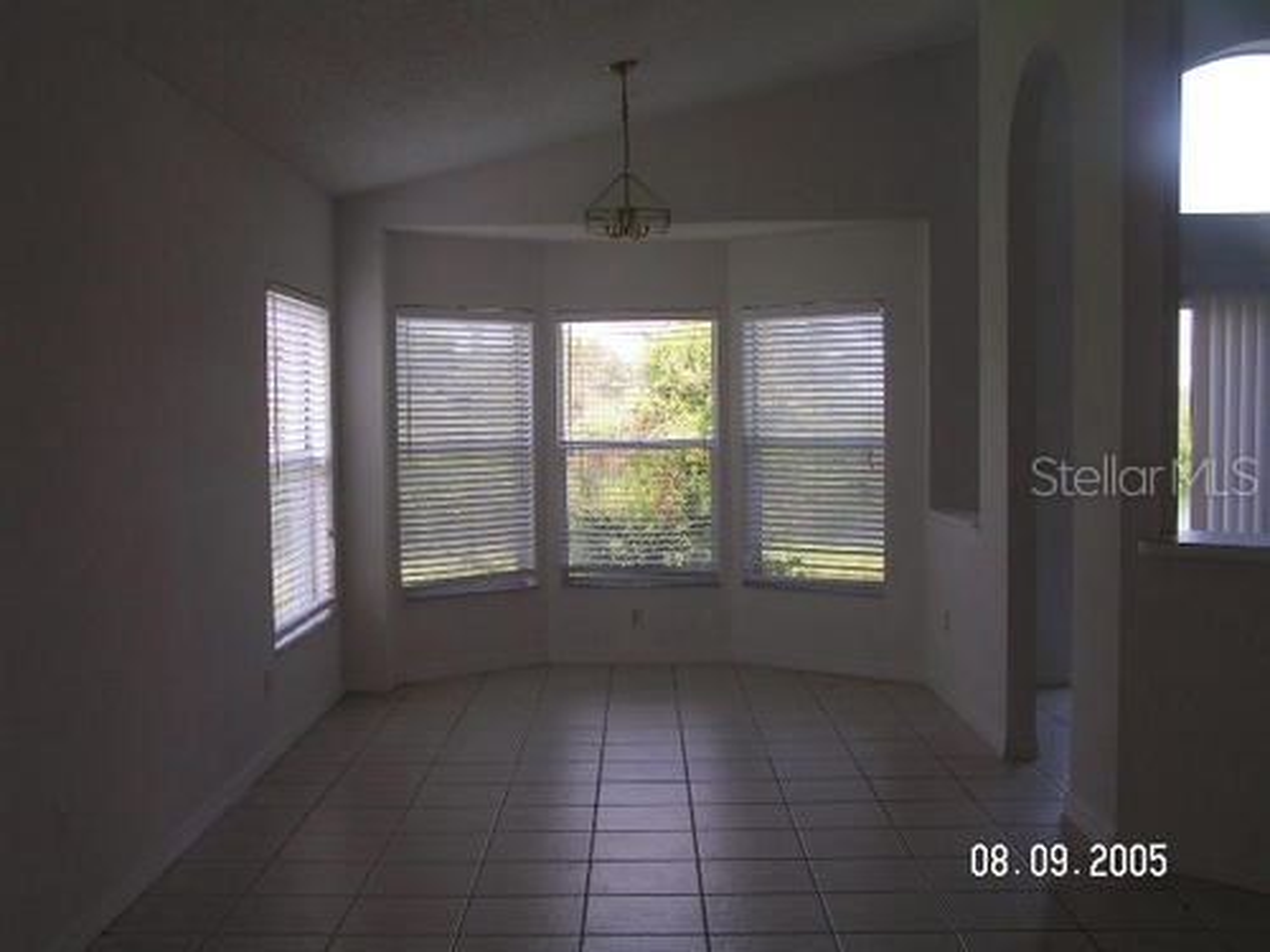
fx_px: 1504
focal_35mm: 41
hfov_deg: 45.8
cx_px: 635
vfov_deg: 35.1
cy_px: 476
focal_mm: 6.8
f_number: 5.6
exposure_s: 1/60
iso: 50
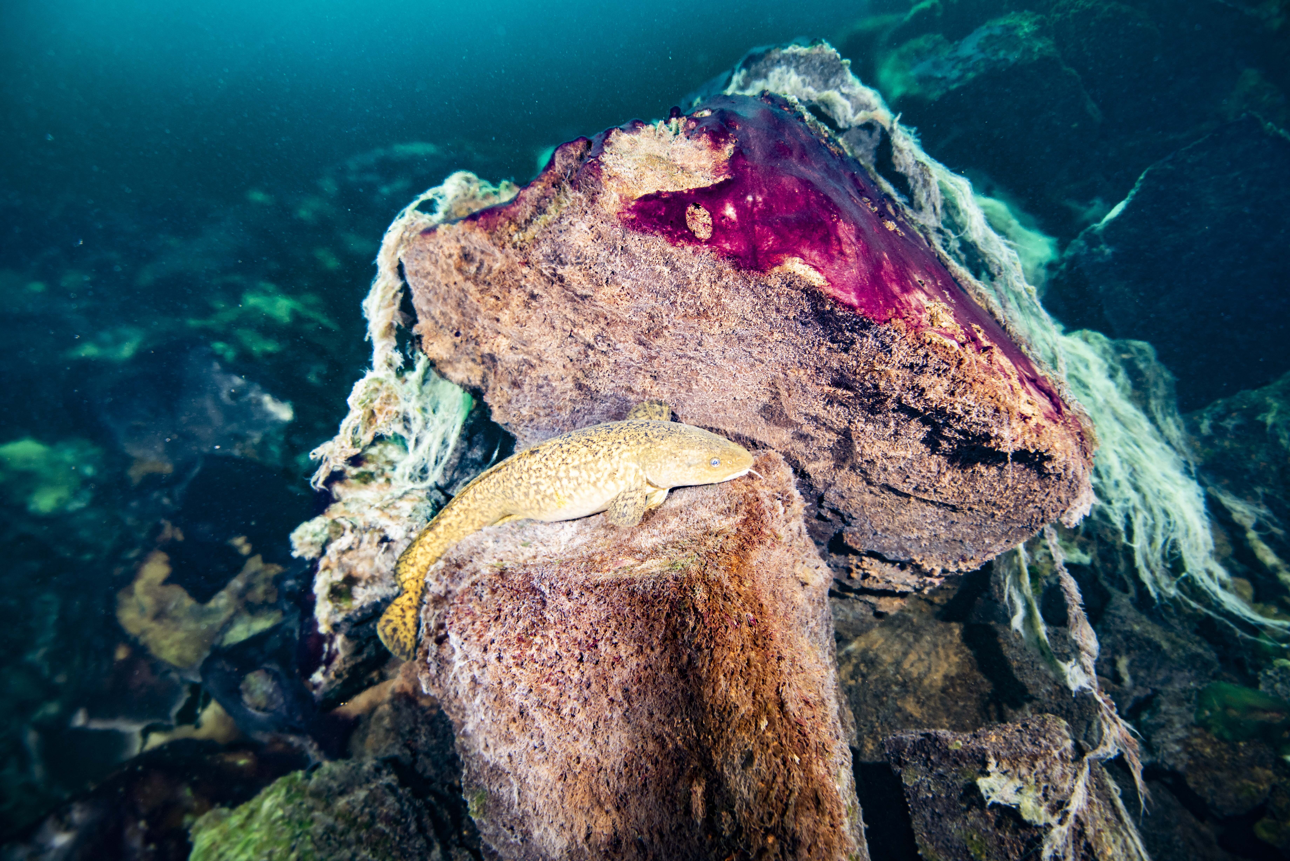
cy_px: 430
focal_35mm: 17
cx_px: 645
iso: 1000
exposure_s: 1/200
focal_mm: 17
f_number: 5
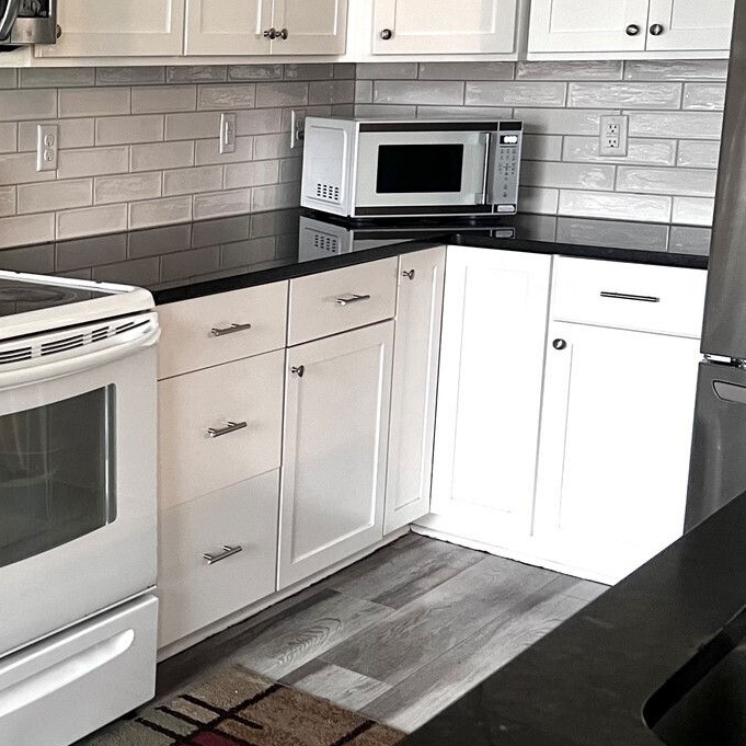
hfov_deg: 28.4
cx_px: -95
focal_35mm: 54
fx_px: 1317
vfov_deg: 31.5
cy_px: 269
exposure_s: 1/60
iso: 250
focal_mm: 5.7
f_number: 1.5
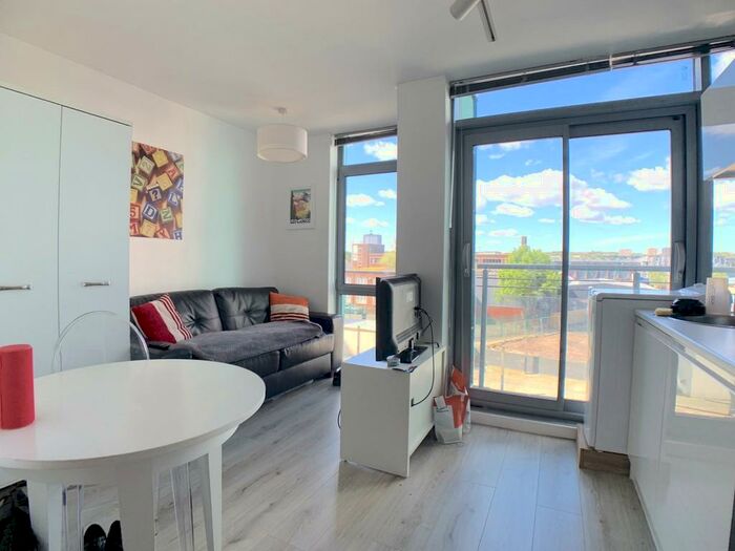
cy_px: 276
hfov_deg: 67.3
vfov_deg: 53.1
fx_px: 552
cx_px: 368
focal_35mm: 26
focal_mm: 4.25
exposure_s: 1/212
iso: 25
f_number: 1.8
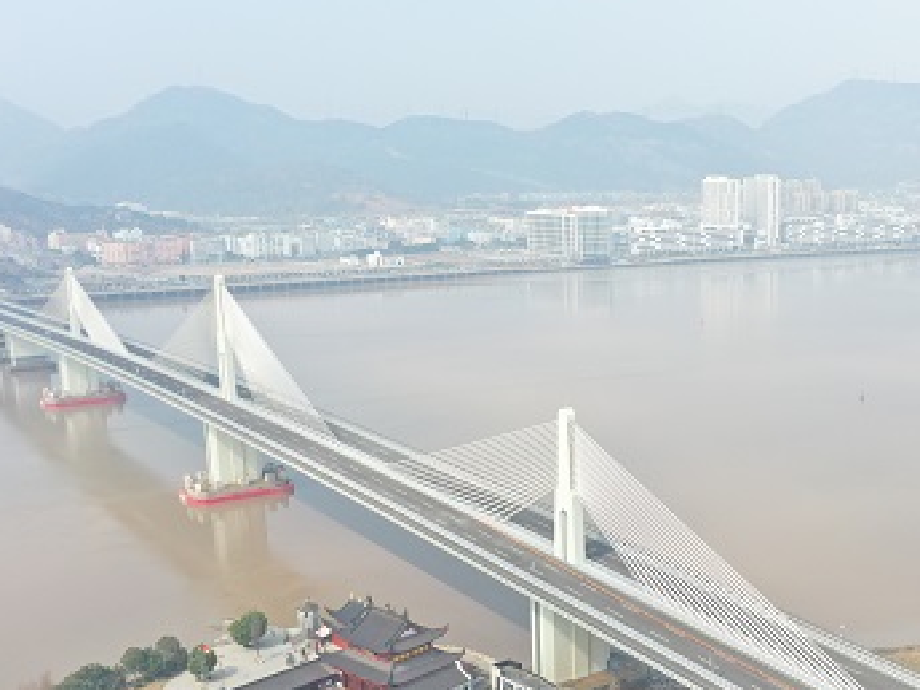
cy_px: 468
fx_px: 1249
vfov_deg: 30.6
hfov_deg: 39.7
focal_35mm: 47
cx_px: 653
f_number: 4
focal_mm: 10.26
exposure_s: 1/500
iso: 100
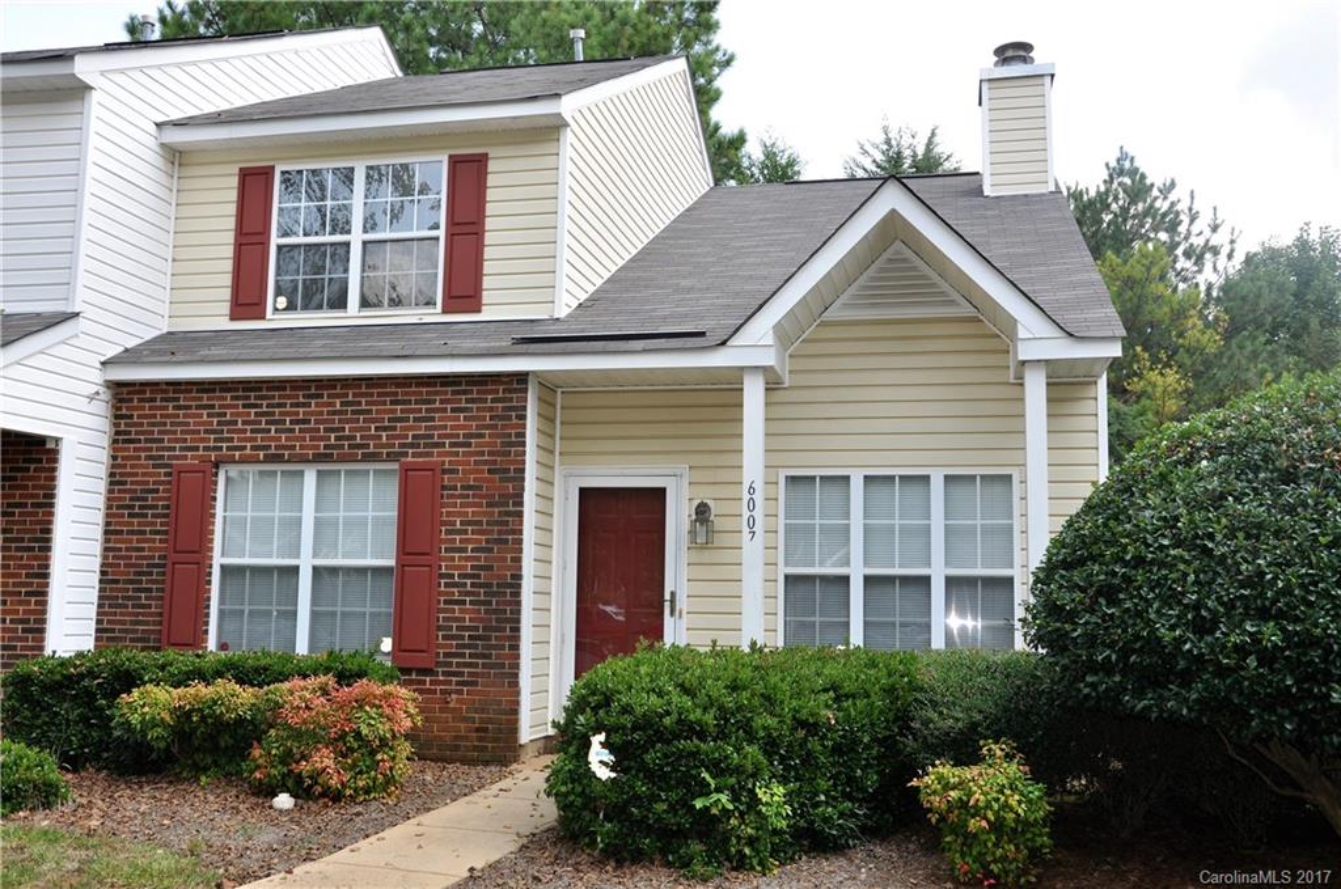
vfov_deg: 36.7
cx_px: 670
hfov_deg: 53.2
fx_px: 1339
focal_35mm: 36
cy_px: 444
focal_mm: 24
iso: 200
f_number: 9
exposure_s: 1/200
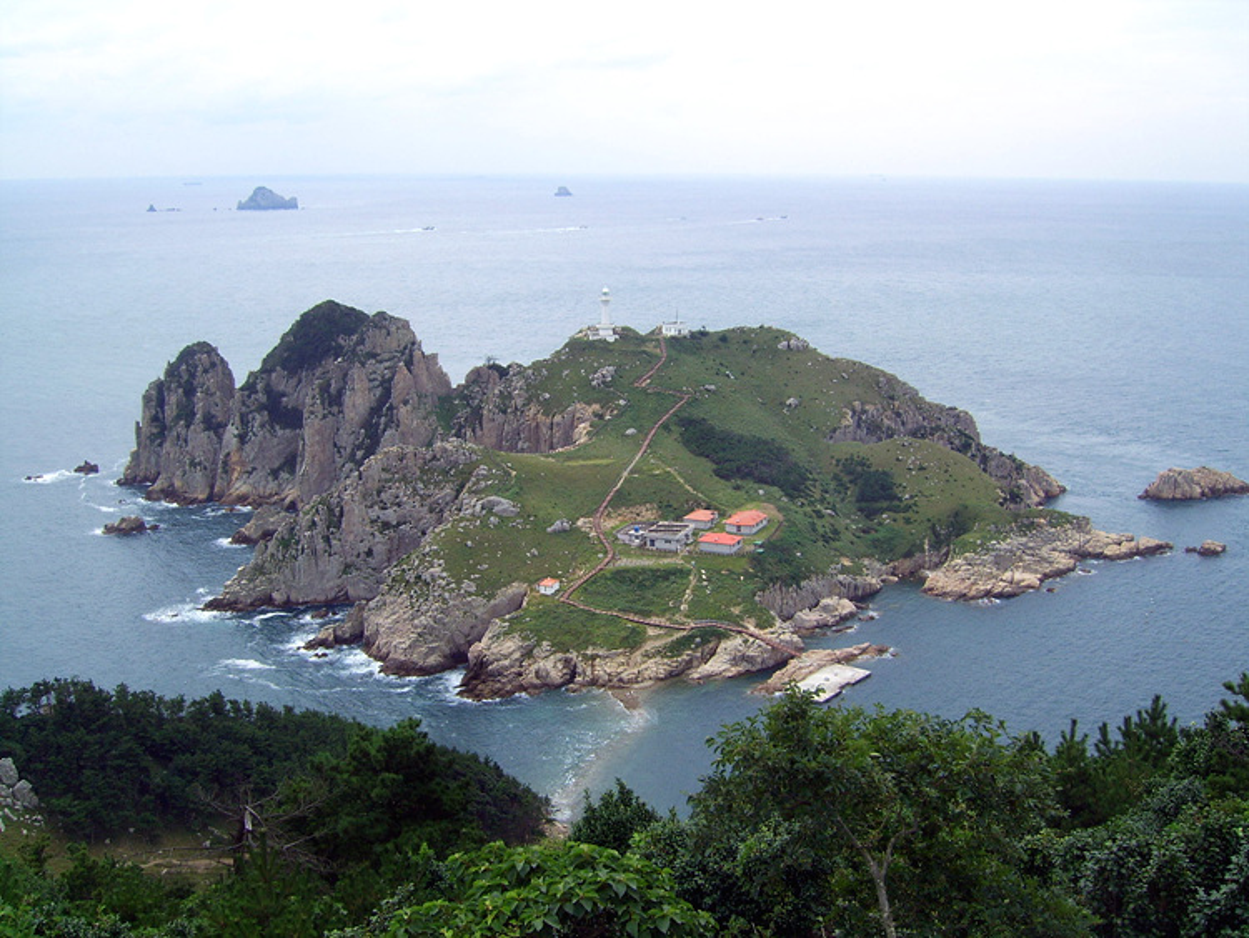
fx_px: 1372
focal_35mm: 38
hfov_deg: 49.0
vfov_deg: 37.7
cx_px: 624
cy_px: 469
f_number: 6.4
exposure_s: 1/200
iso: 50
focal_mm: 7.8
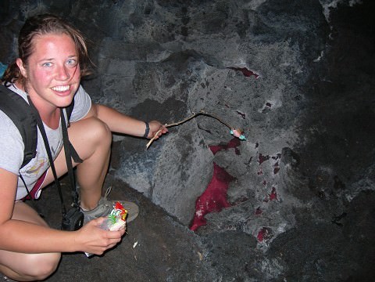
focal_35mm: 38
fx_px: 412
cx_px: 188
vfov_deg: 37.7
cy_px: 141
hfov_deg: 49.0
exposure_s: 1/60.1
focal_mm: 7.8
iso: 97
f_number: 2.8
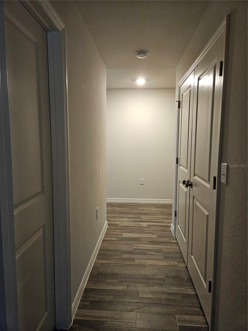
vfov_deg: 73.9
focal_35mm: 23
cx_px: 124
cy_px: 166
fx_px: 220
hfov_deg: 58.9
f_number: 1.8
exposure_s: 1/120
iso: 640
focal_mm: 5.4
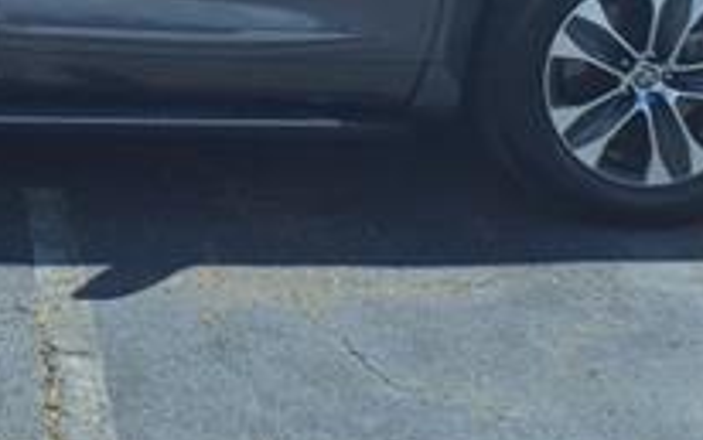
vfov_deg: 13.8
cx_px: -20
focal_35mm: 89
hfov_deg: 22.3
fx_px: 1706
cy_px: -222
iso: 40
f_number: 1.9
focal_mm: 3.58
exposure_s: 1/2000
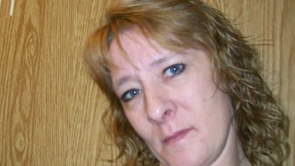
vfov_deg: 23.9
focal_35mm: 50
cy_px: 100
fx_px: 391
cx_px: 127
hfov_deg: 41.2
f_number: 2.7
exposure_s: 1/60
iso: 160
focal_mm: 6.1
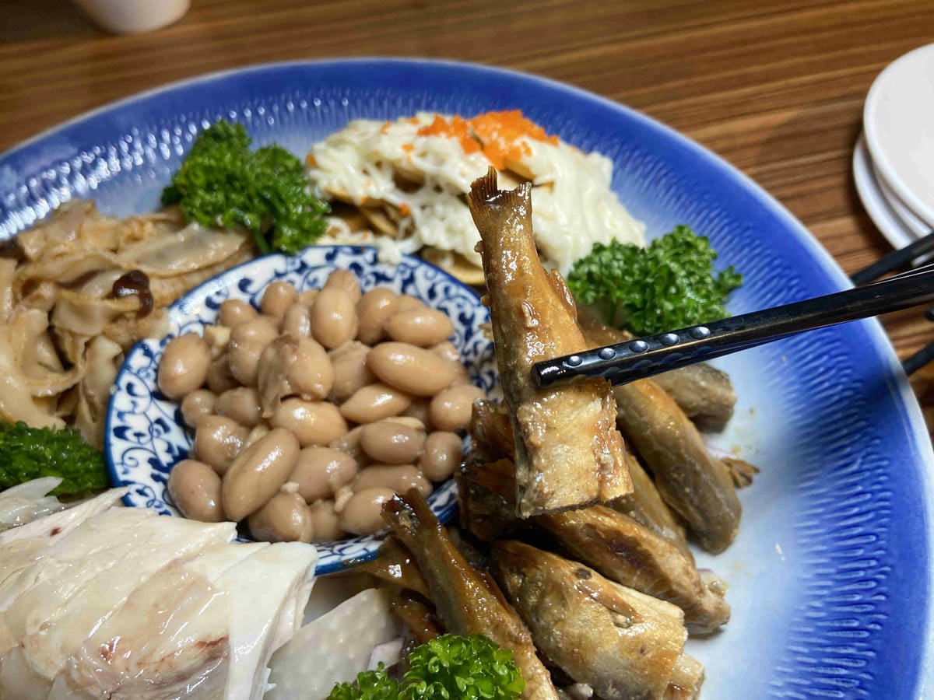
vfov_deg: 53.1
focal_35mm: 26
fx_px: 702
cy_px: 350
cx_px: 467
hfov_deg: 67.3
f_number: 1.8
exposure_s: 1/120
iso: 100
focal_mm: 4.25
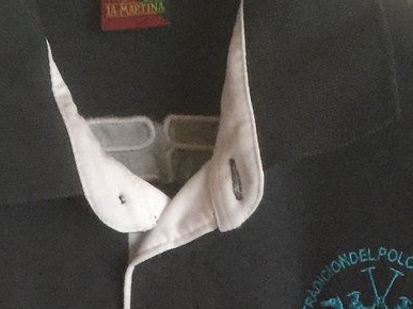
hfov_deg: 19.6
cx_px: 144
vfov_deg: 14.4
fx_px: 1193
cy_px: 346
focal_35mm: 100
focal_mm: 4.15
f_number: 2.2
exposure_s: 1/20
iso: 250
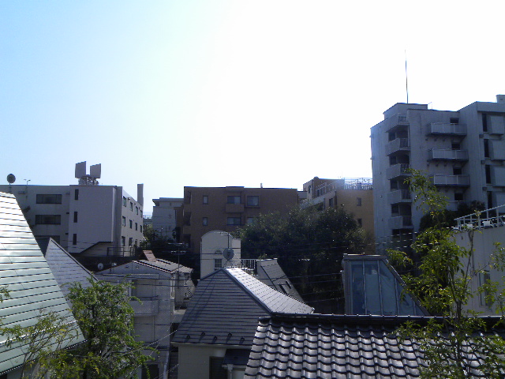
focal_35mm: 33
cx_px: 252
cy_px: 190
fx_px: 481
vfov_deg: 42.9
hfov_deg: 55.4
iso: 64
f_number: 6.3
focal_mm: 5.9
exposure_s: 1/432
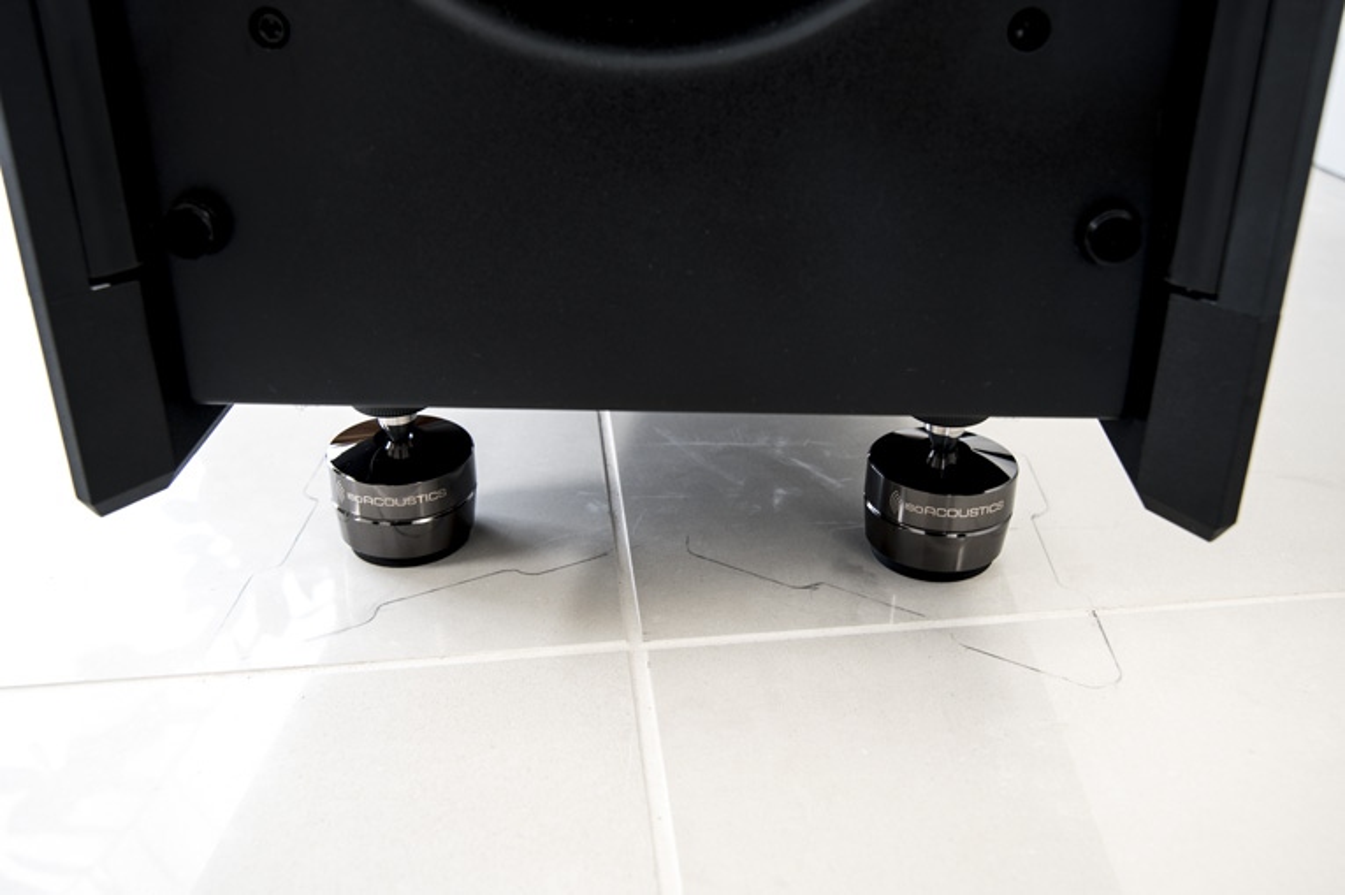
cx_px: 672
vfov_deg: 38.8
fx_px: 1269
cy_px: 448
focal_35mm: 34
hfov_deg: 55.8
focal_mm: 34
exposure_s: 1/2.5
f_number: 8
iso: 320
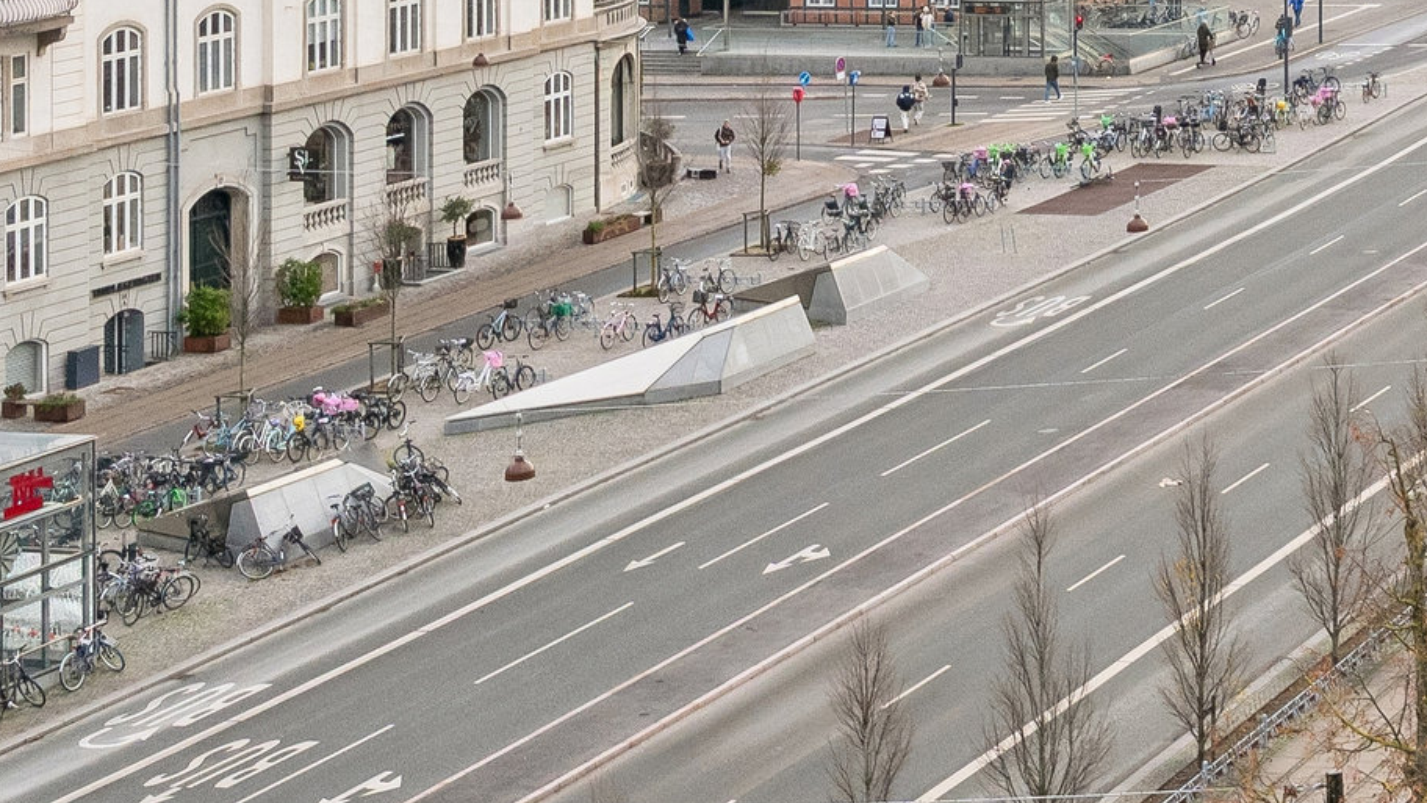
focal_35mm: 93
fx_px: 3519
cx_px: 2142
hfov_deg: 19.8
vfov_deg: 12.4
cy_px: -407
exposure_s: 1/200
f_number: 7.1
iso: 400
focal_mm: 18
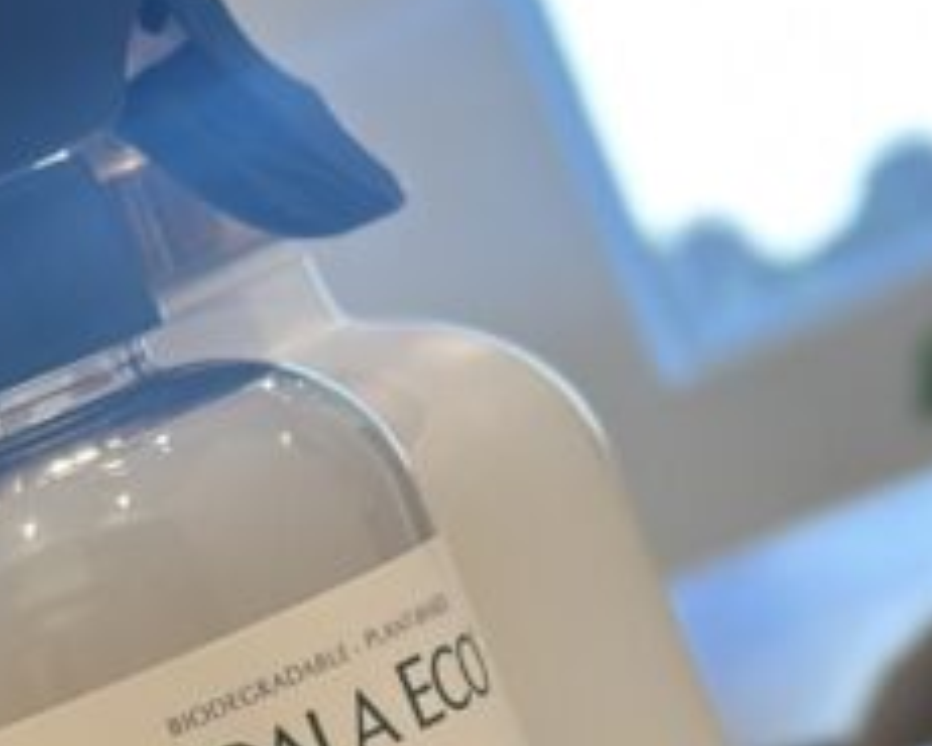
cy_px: 944
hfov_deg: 9.1
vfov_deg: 7.4
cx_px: -440
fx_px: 5740
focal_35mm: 208
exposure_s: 1/60
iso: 125
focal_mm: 6.86
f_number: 1.78
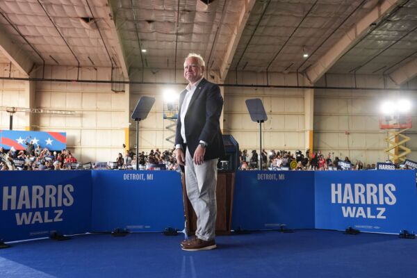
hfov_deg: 55.8
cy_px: 139
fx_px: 394
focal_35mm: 34
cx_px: 208
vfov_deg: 38.9
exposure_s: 1/250
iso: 1600
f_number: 5.6
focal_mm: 34
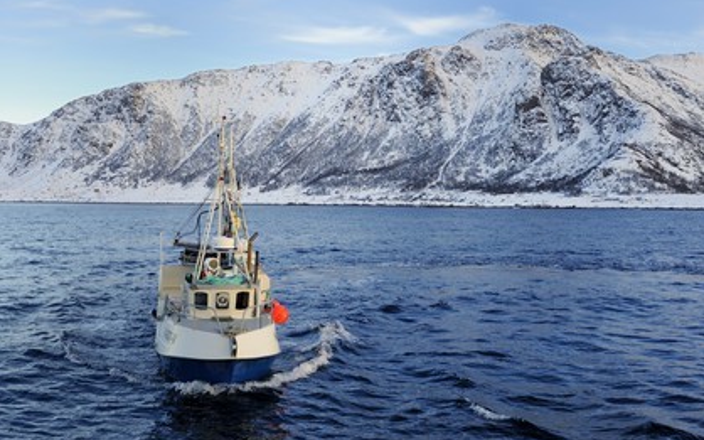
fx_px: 748
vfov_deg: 32.7
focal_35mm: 39
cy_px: 224
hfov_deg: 50.4
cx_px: 353
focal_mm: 38
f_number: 5
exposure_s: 1/250
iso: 200
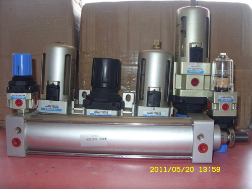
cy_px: 94
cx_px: 126
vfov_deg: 37.7
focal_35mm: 38
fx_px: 277
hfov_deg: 49.0
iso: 50
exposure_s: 1/30
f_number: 2.8
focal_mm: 6.3
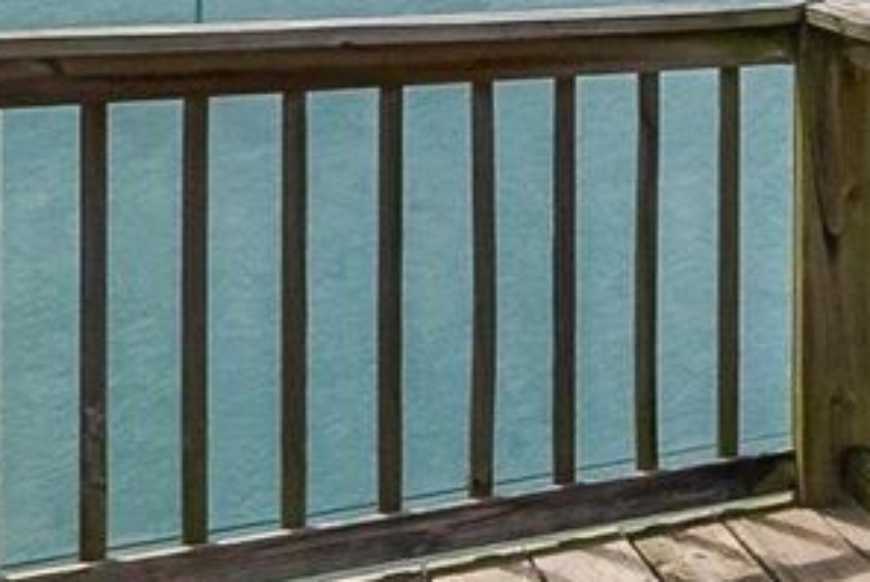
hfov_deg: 12.5
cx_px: 2451
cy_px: -187
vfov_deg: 15.6
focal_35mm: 83
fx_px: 2008
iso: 400
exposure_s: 1/250
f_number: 9
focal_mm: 12
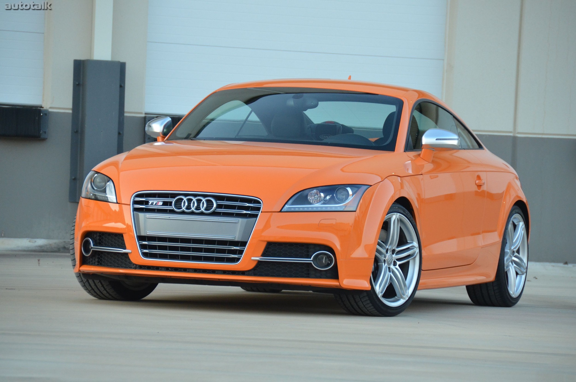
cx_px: 288
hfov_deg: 9.2
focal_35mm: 225
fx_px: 3593
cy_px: 191
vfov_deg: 6.1
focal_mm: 150
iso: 1600
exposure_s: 1/320
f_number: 5.6
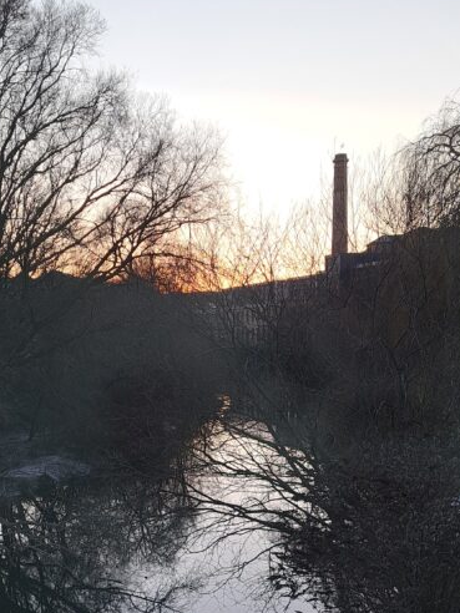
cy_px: 487
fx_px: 886
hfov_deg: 28.9
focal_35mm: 50
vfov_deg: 36.9
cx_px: 160
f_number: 1.8
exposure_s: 1/100
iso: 50
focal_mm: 5.23
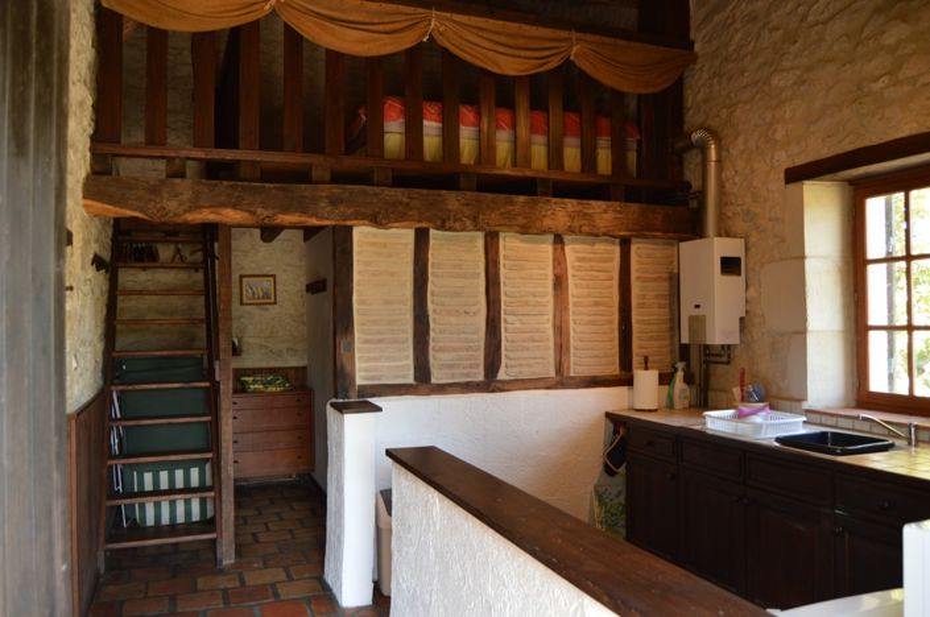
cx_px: 465
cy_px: 308
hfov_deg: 67.5
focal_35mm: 27
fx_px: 697
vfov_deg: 47.8
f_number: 3.5
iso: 500
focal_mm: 18
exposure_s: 1/60
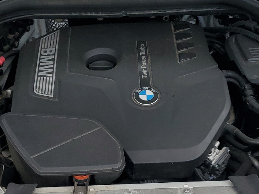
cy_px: 142
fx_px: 501
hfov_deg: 29.0
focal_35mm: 67
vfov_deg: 21.8
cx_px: 140
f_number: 1.5
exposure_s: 1/2500
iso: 50
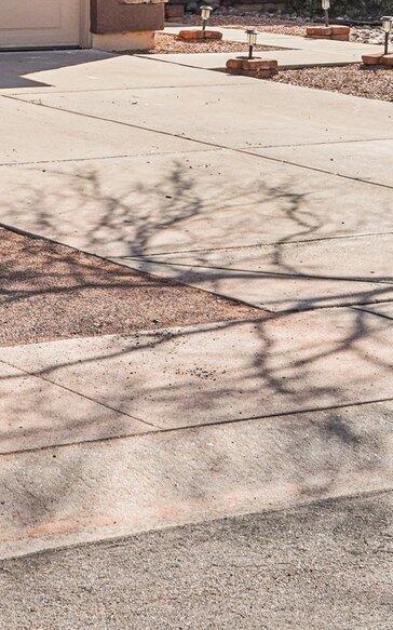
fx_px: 1934
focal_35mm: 113
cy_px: -105
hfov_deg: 11.5
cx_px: 52
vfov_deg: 17.7
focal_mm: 31.5
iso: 400
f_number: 8
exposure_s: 1/1250
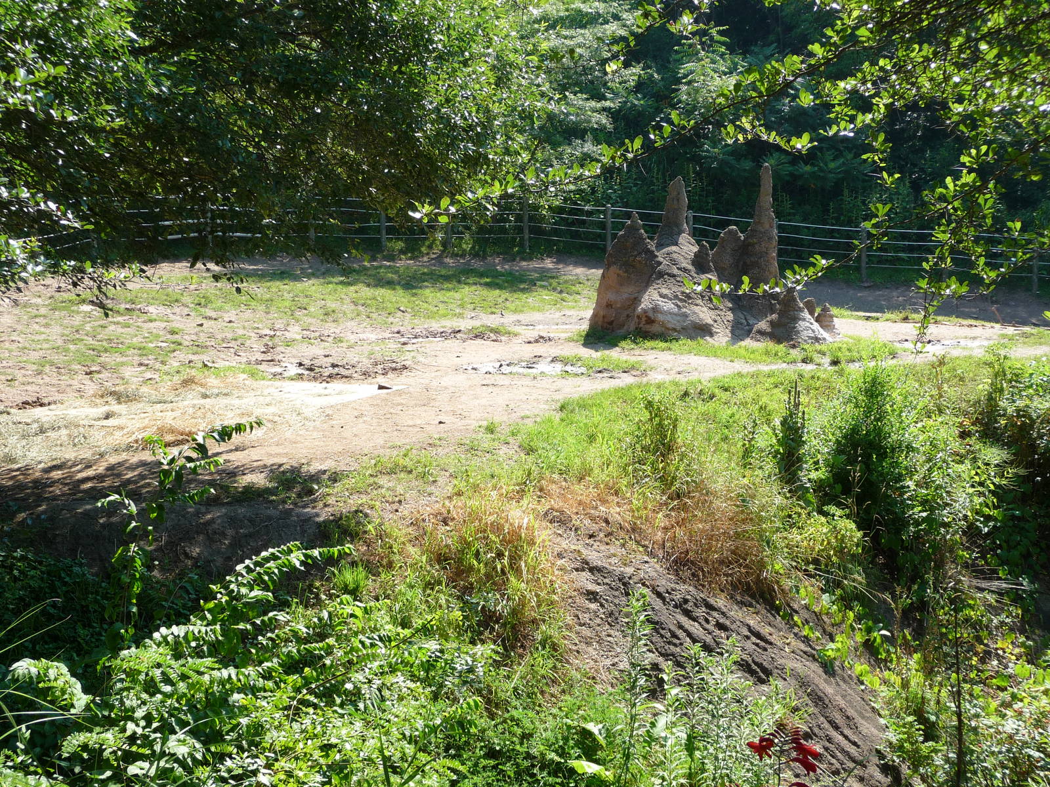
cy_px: 394
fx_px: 1153
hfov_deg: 49.0
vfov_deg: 37.7
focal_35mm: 38
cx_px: 525
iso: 100
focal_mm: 6.3
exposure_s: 1/250
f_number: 3.8
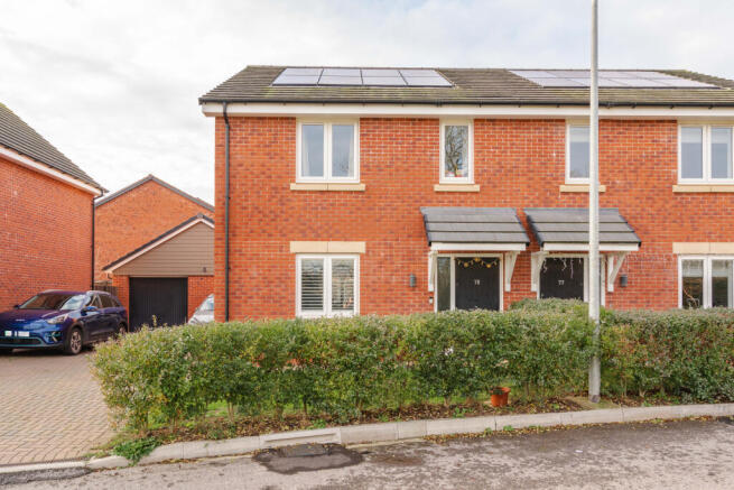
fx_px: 469
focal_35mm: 23
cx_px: 367
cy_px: 245
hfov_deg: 76.1
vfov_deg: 55.1
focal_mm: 23
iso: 400
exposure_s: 1/80
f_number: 8
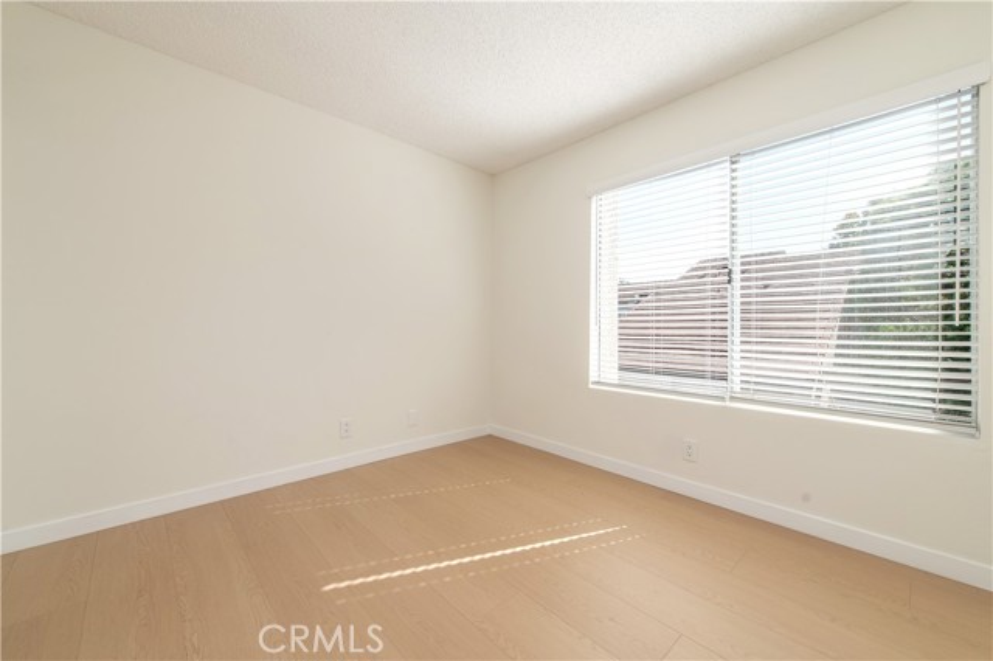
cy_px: 330
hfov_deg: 104.3
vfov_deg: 81.1
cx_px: 496
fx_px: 386
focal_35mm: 14
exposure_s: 1/160
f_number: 7.1
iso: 100
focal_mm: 14
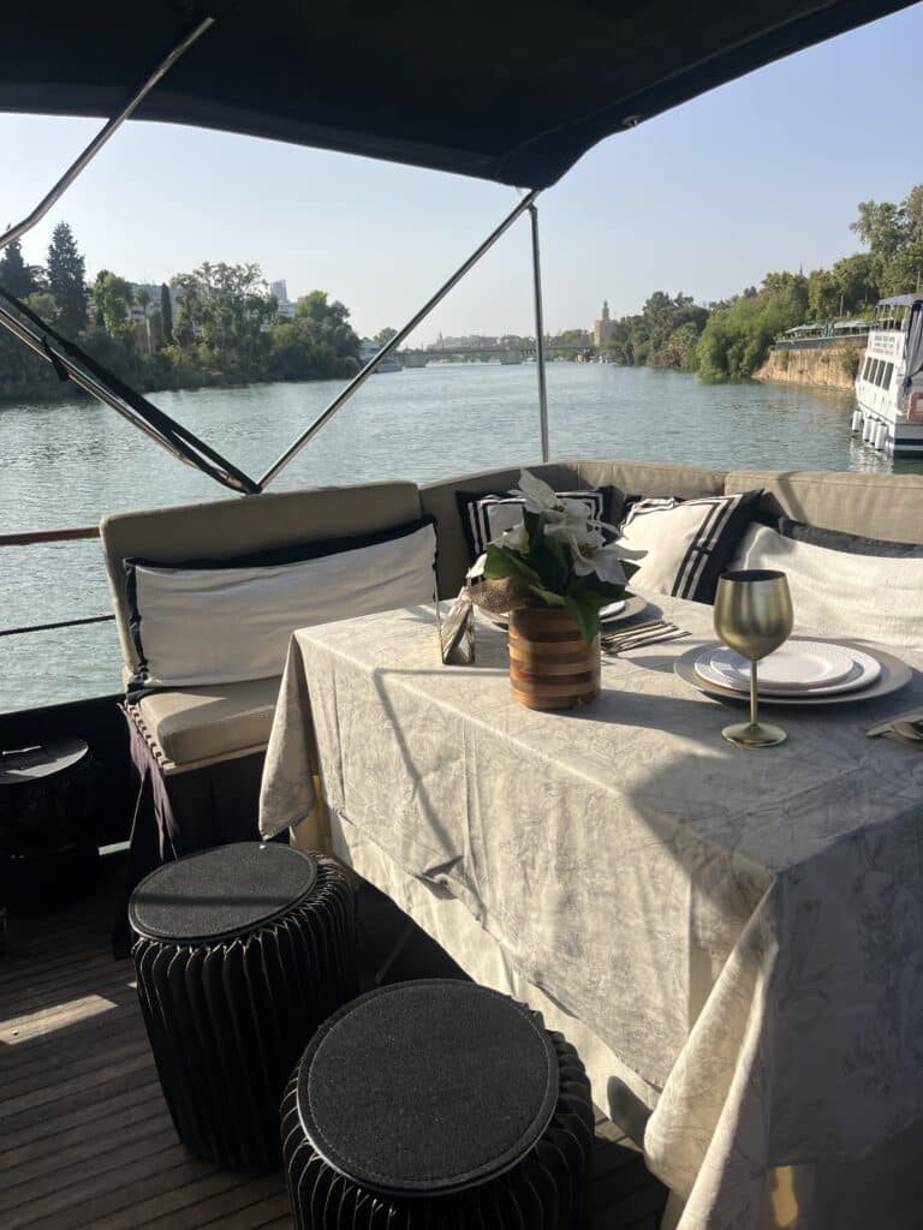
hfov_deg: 53.1
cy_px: 615
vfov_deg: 67.3
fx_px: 924
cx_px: 462
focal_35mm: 26
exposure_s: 1/3623
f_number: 1.6
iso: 50
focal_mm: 5.1
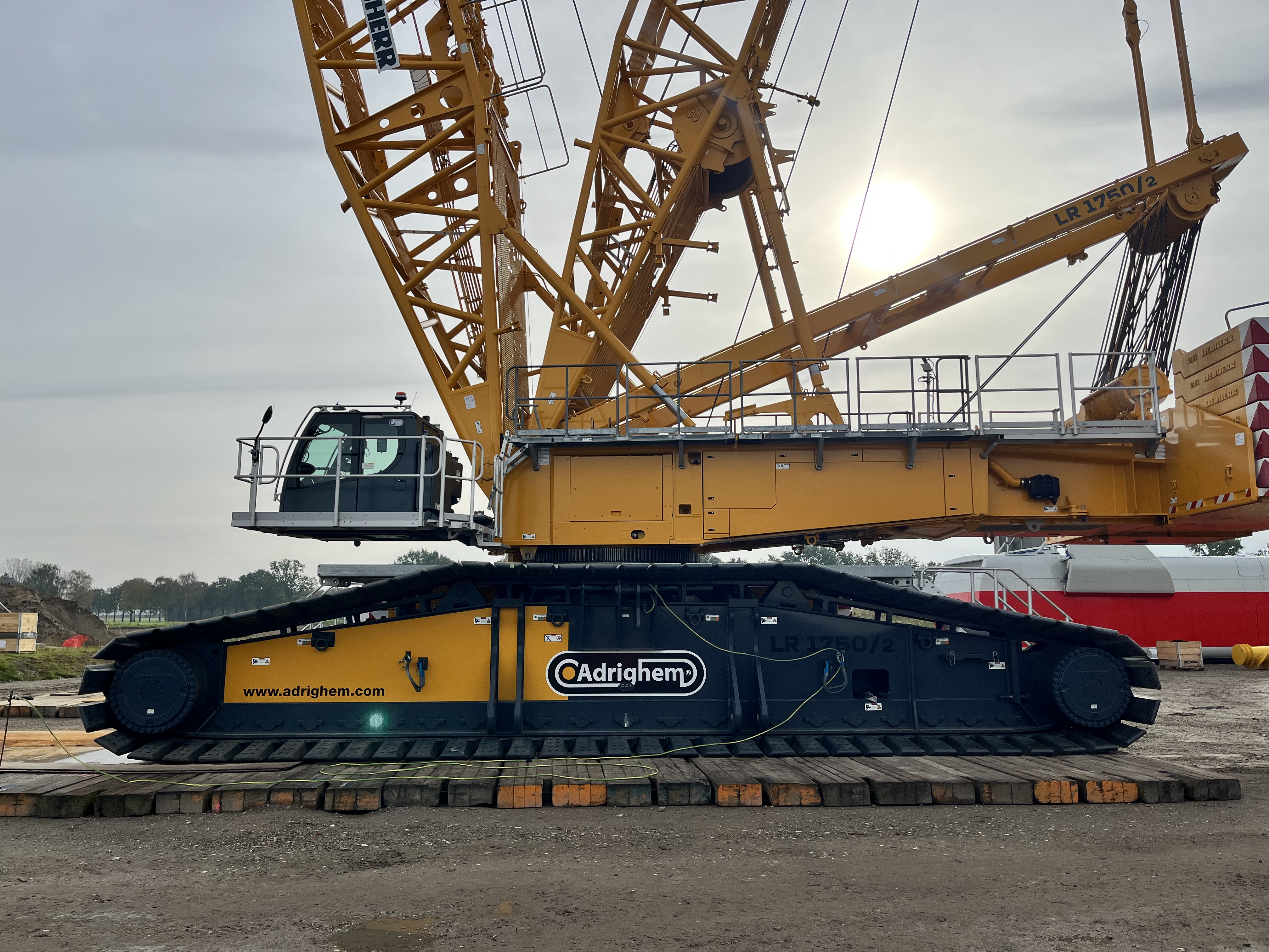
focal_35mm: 26
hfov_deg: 67.3
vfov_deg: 53.1
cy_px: 476
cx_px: 634
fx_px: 953
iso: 50
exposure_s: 1/5556
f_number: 1.6
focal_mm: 5.1
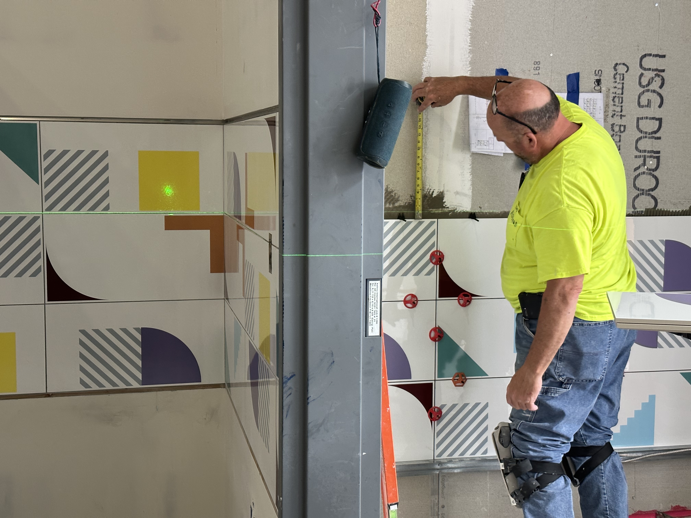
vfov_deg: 30.3
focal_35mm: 48
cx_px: 346
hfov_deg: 39.7
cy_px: 259
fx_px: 958
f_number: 1.78
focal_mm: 6.86
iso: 160
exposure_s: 1/60
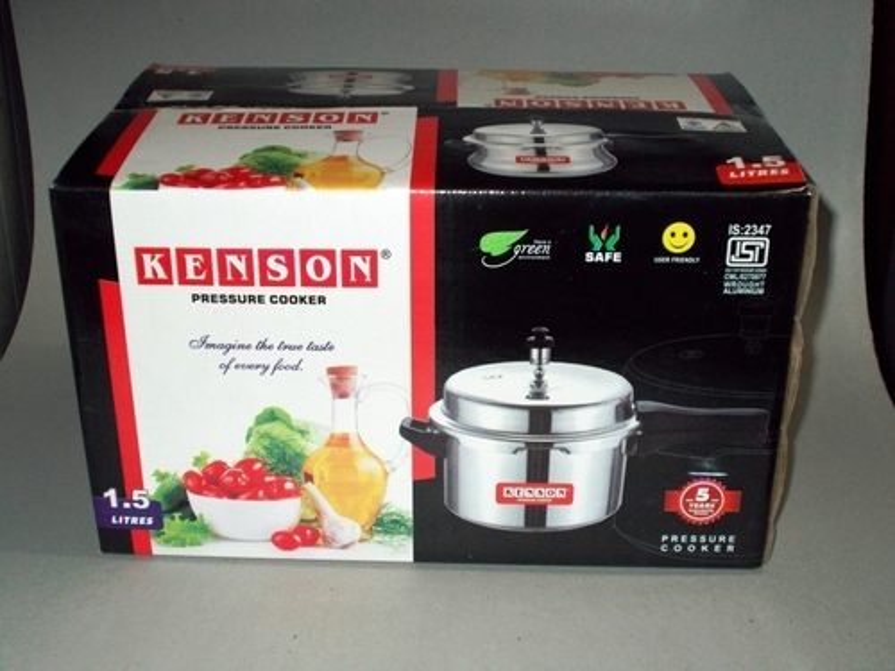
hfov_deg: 38.2
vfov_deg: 29.1
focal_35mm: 50
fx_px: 1293
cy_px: 336
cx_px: 448
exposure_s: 1/30
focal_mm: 9
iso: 200
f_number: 4.5
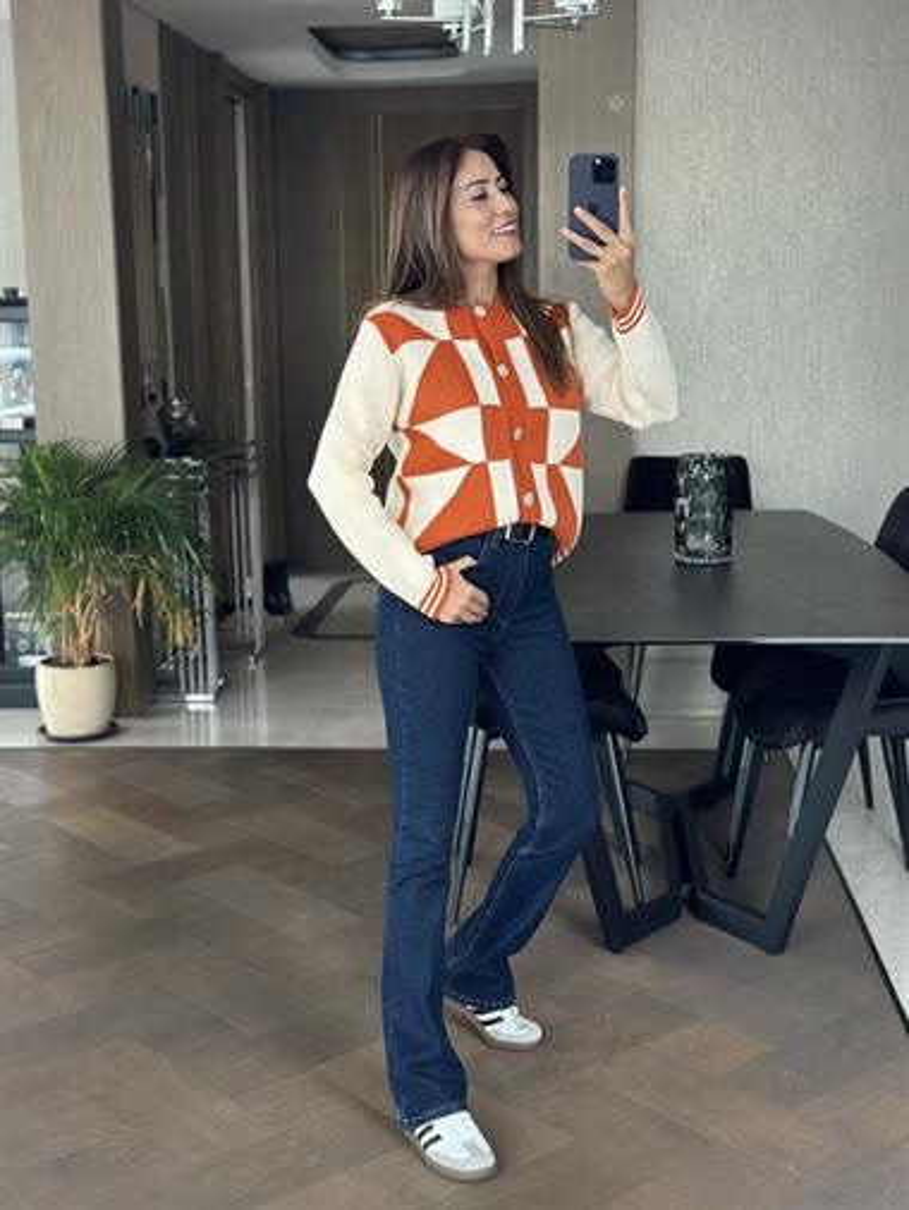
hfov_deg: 30.3
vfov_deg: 39.6
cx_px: 454
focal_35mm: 48
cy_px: 605
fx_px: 1679
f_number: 1.78
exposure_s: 1/60
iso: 400
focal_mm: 6.86
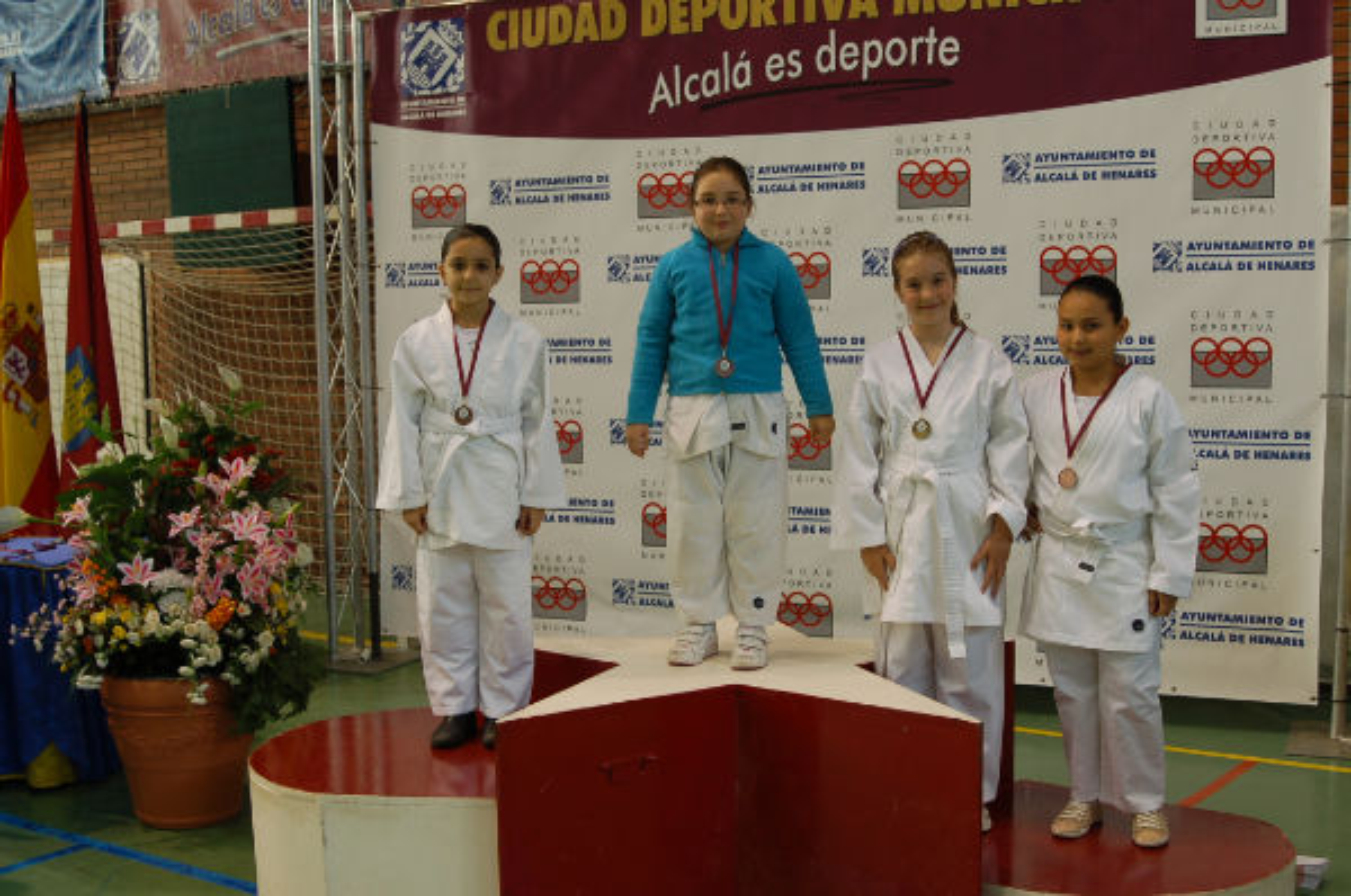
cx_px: 676
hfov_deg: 46.5
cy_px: 448
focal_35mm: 42
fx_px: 1574
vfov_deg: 31.8
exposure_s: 1/50
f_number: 3.5
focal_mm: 28
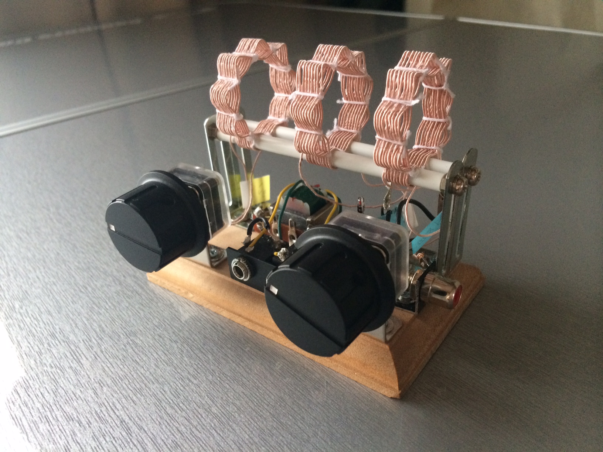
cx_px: 302
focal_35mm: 30
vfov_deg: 46.8
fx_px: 523
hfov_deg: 60.0
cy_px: 226
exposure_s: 1/30
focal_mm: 4.12
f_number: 2.2
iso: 250
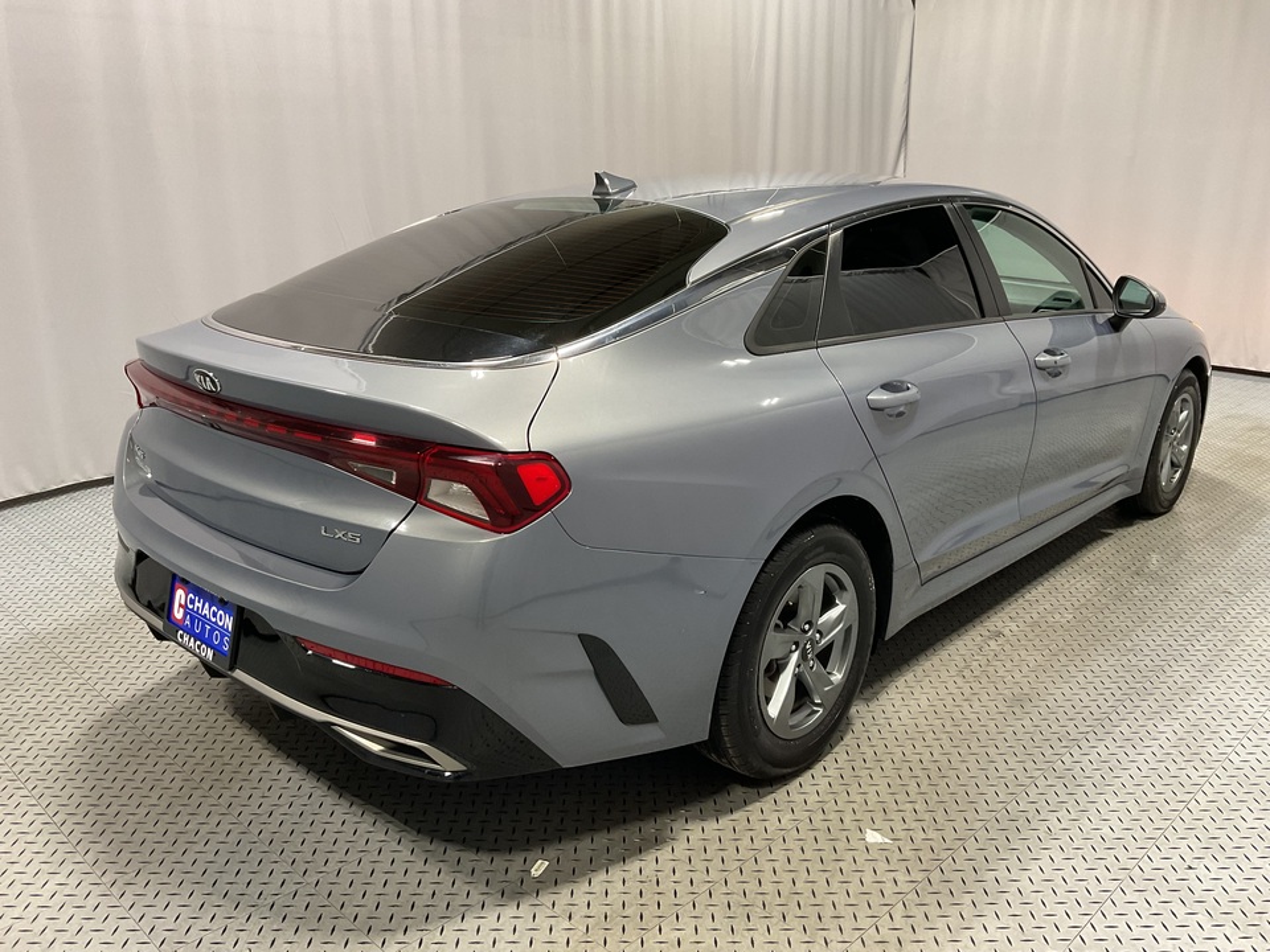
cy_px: 476
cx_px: 635
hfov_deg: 61.7
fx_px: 1064
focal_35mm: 29
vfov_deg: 48.2
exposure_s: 1/50
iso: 64
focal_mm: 3
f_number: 1.8
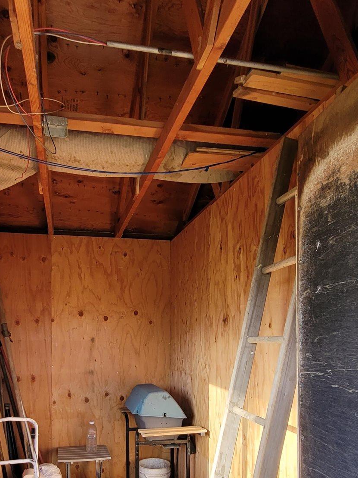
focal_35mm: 27
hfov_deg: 50.9
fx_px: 372
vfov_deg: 62.8
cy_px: 337
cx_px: 139
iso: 50
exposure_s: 1/60
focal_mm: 1.74
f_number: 2.2
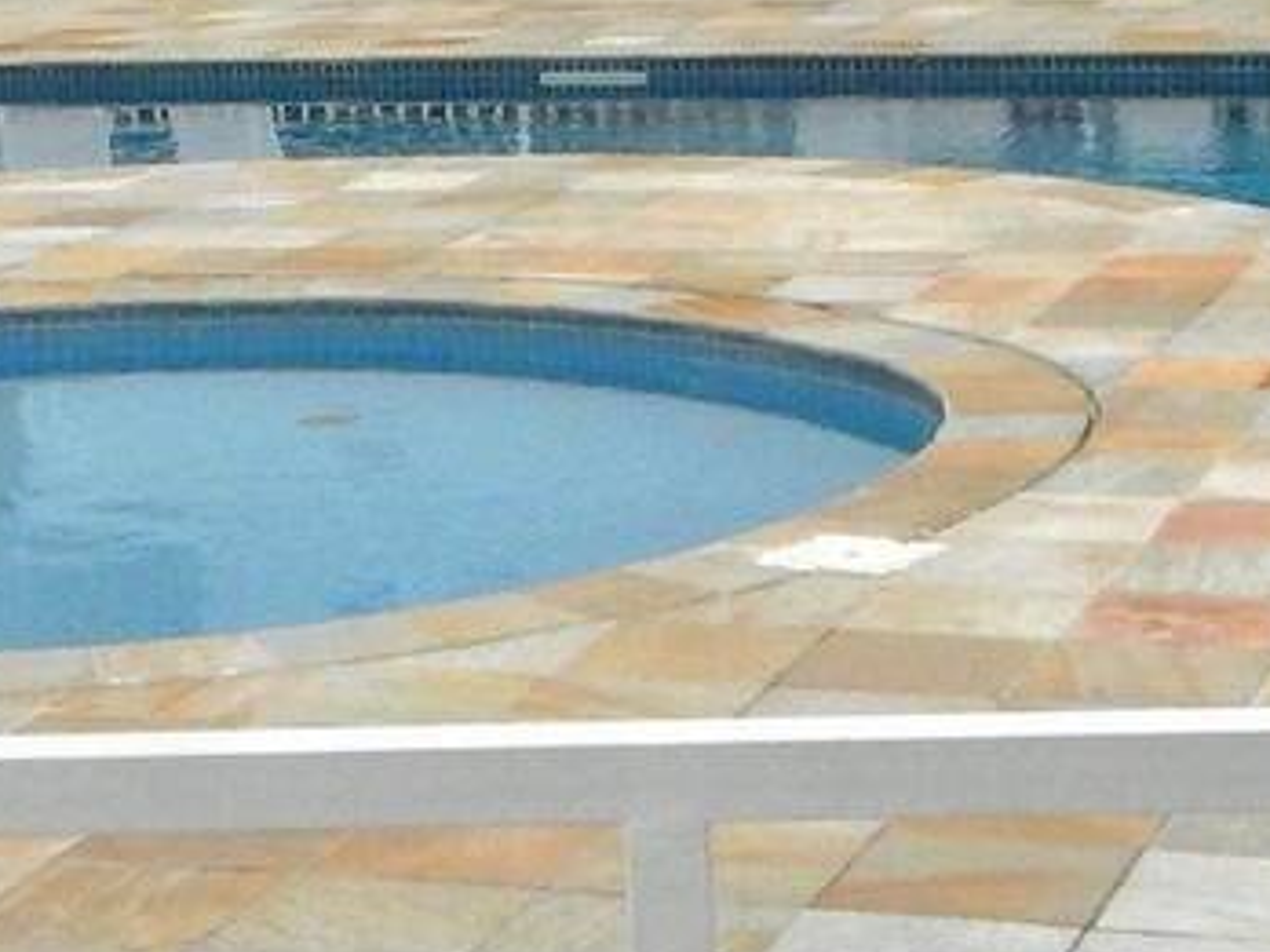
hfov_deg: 16.9
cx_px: 325
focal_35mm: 116
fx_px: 4256
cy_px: 84
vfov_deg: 12.7
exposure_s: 1/1500
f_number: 7.8
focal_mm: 5
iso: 1600
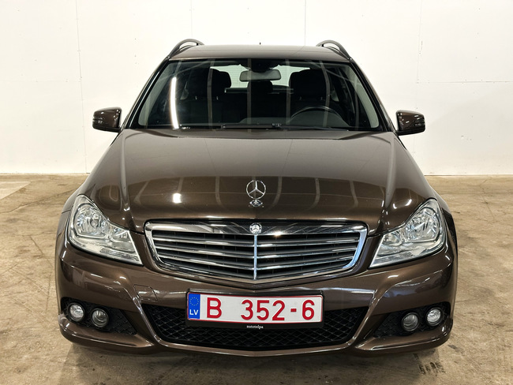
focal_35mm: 48
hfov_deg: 39.6
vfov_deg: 30.3
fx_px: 712
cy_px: 192
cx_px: 256
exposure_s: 1/50
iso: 200
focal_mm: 6.86
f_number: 1.8
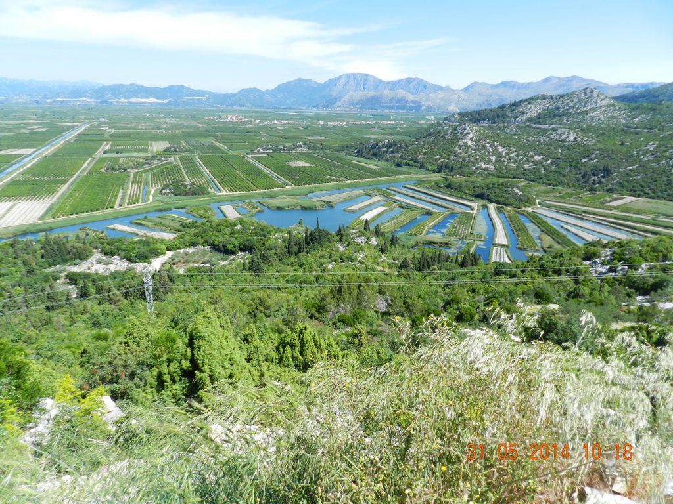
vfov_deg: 58.9
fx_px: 447
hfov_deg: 73.9
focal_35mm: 23
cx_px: 336
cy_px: 252
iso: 160
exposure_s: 1/800
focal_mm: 4
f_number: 4
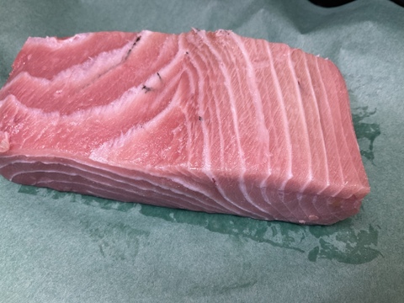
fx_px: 338
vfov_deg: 48.2
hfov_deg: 61.7
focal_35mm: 29
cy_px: 152
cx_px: 202
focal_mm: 3
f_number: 1.8
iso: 40
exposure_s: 1/60
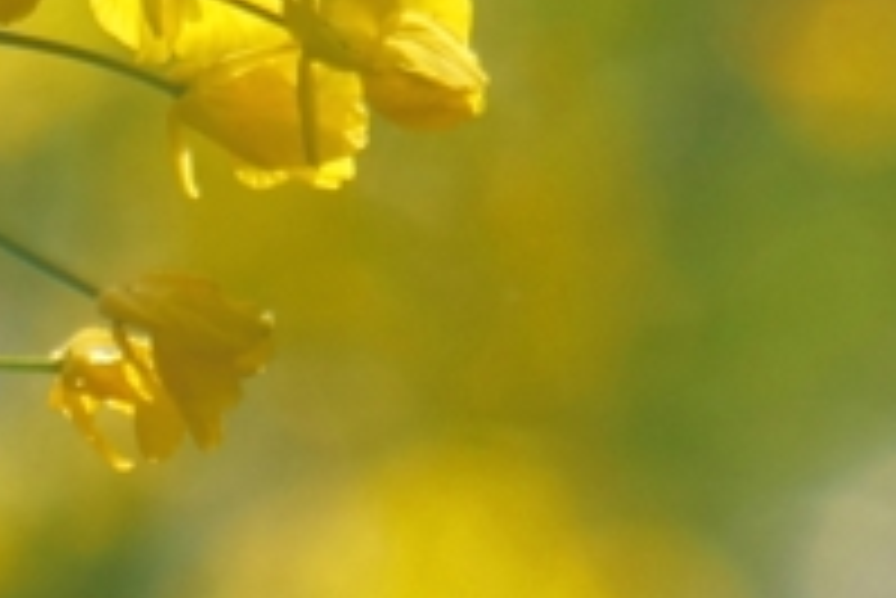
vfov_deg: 0.9
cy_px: -328
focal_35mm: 1619
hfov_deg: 1.3
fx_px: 40323
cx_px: 131
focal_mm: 210
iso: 800
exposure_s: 1/2000
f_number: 7.1
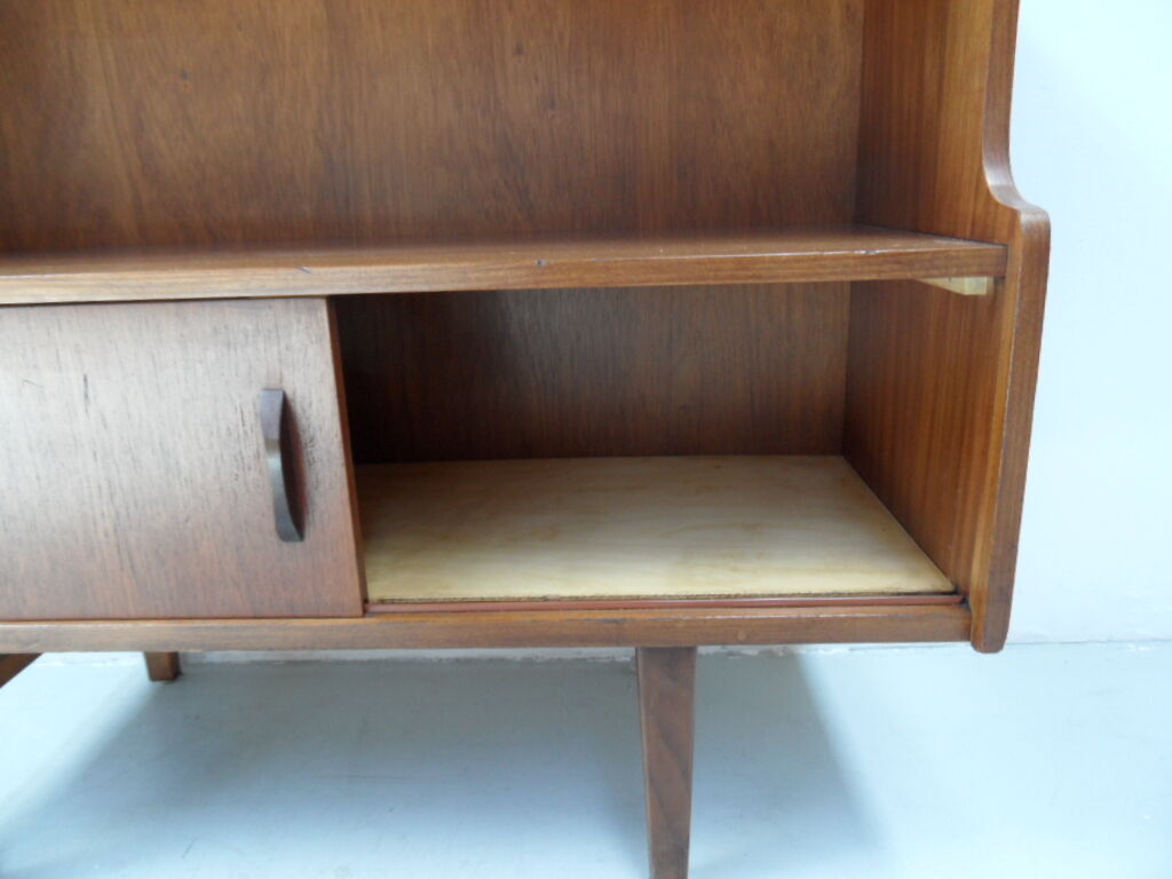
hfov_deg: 71.6
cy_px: 440
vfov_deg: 56.8
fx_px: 813
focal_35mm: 24
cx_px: 586
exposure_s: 1/30
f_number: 3.2
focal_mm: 3.9
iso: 200
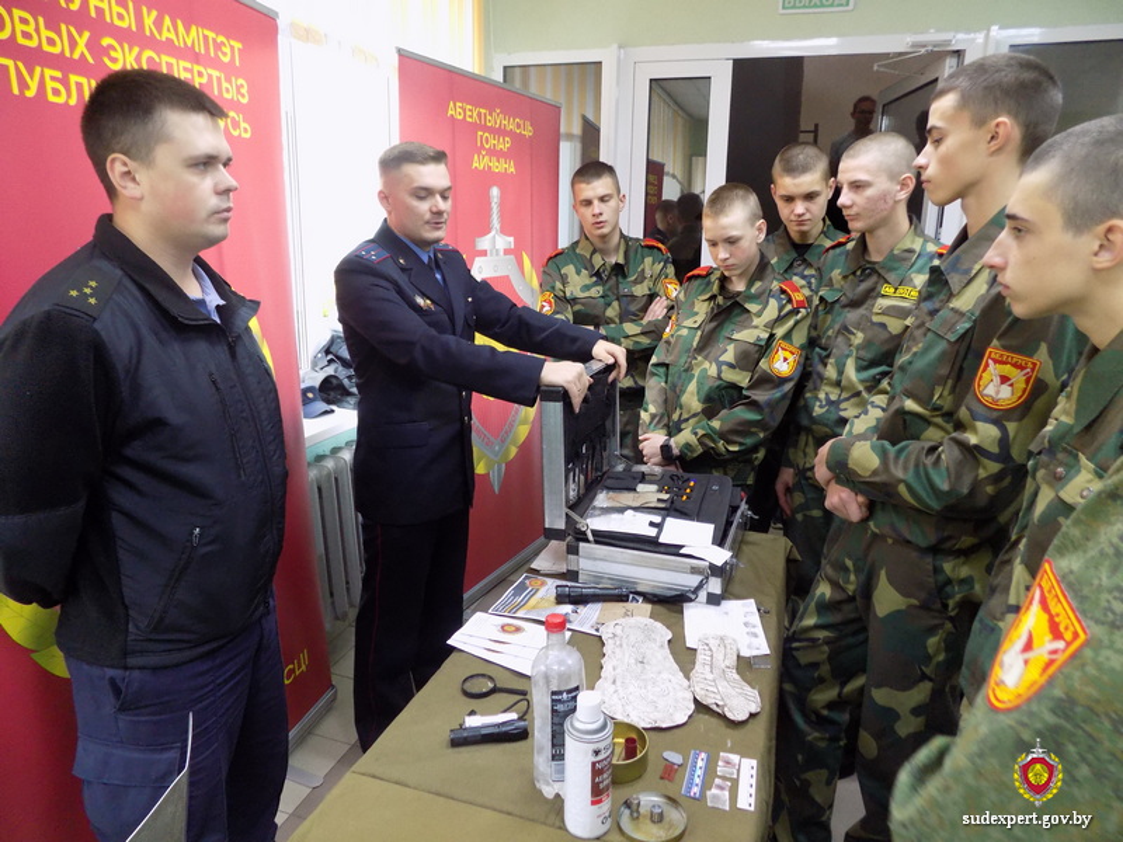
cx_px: 562
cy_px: 421
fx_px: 746
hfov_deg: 73.9
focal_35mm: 23
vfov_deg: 58.9
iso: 320
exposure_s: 1/30
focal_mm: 4
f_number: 3.1
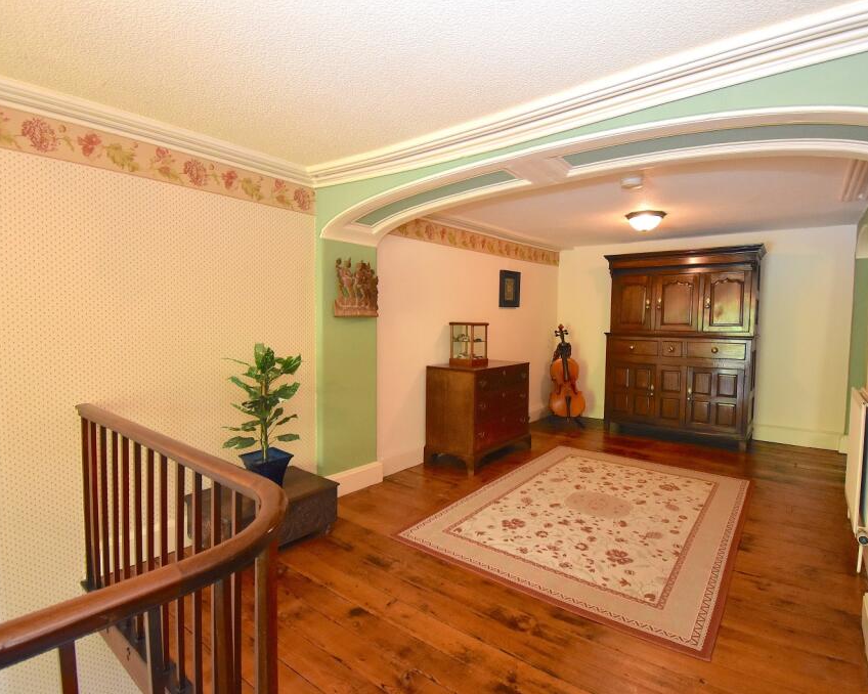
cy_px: 347
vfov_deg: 77.0
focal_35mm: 17
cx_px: 466
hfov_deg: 89.5
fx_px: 437
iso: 1800
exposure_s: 1/60
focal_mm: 10
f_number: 4.5
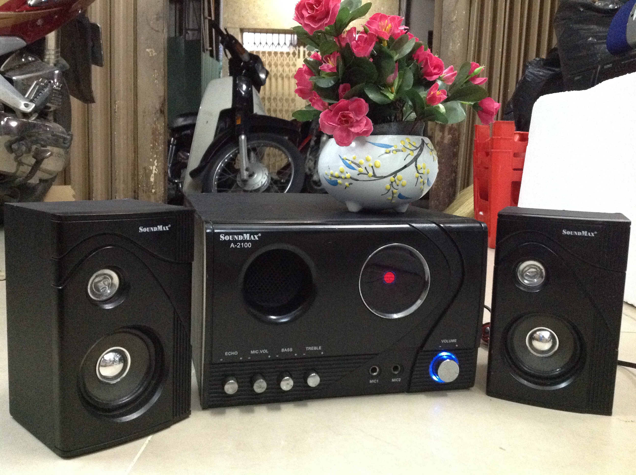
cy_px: 238
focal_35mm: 35
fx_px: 642
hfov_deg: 52.7
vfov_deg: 40.6
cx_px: 318
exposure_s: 1/17
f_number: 2.4
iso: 500
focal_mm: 4.28
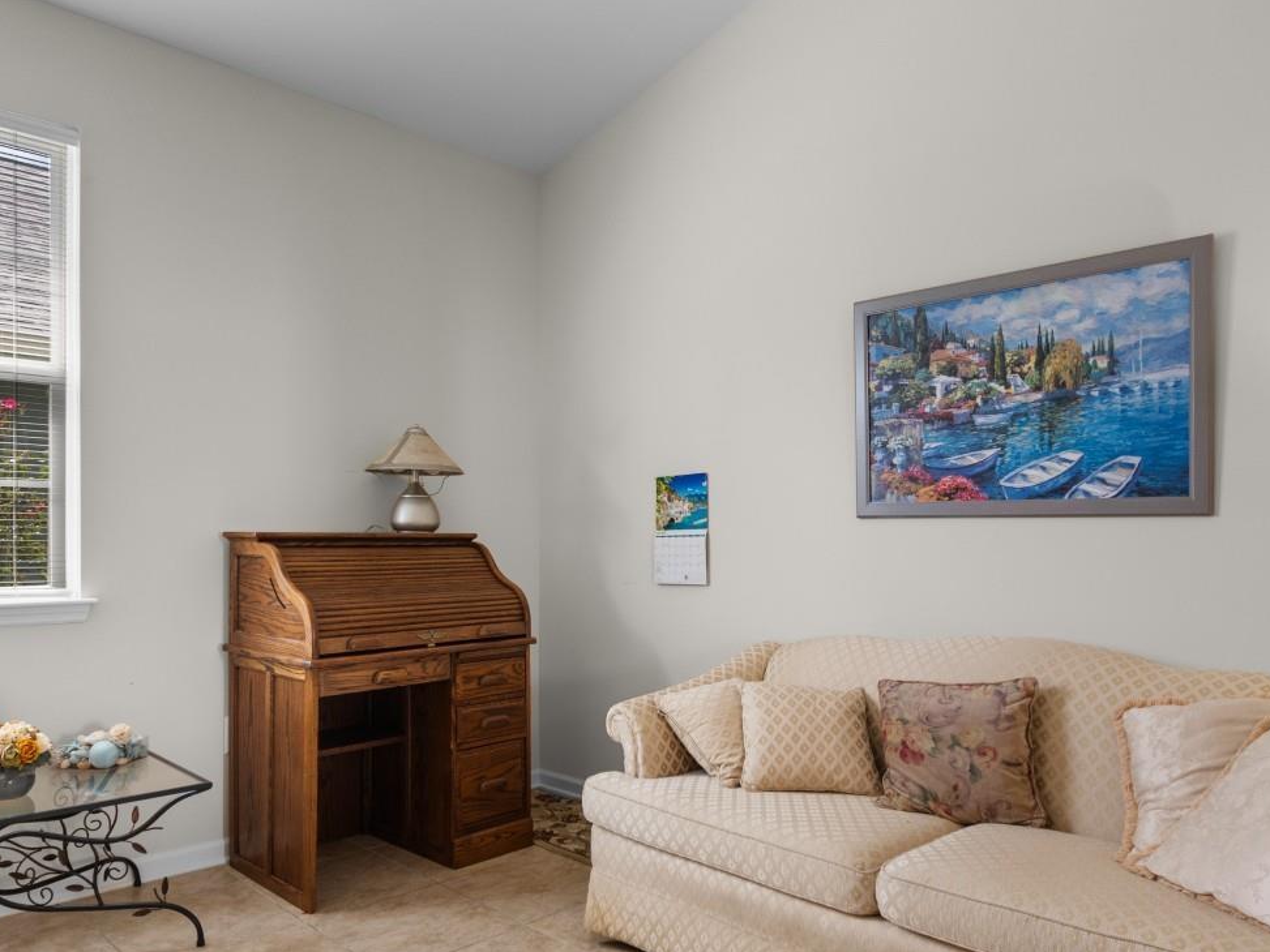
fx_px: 881
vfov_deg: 56.8
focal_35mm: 24
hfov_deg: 71.6
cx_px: 608
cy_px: 513
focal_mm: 10
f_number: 4.5
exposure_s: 1/3
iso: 100
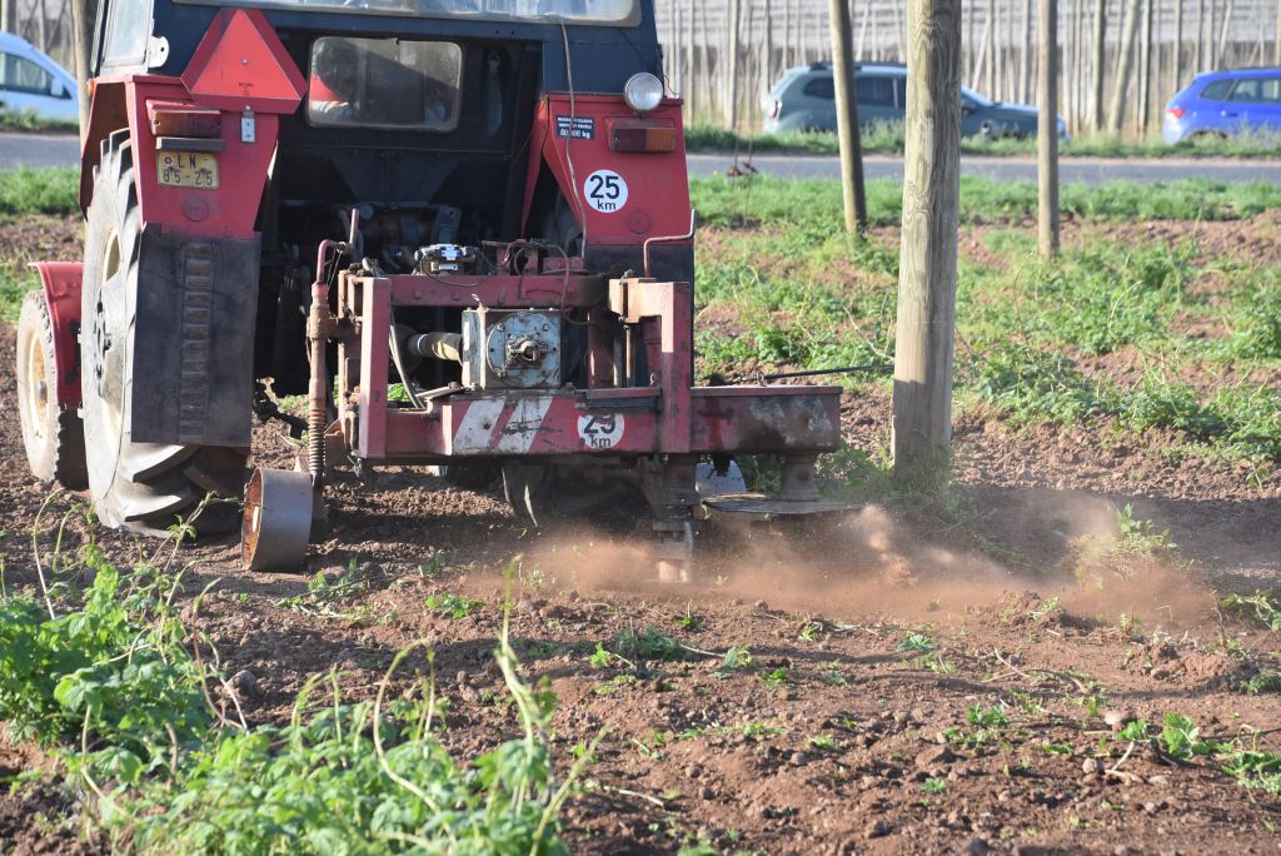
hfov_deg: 14.4
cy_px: 428
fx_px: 5073
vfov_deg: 9.6
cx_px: 640
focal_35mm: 142
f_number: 7.1
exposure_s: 1/800
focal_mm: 95
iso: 800
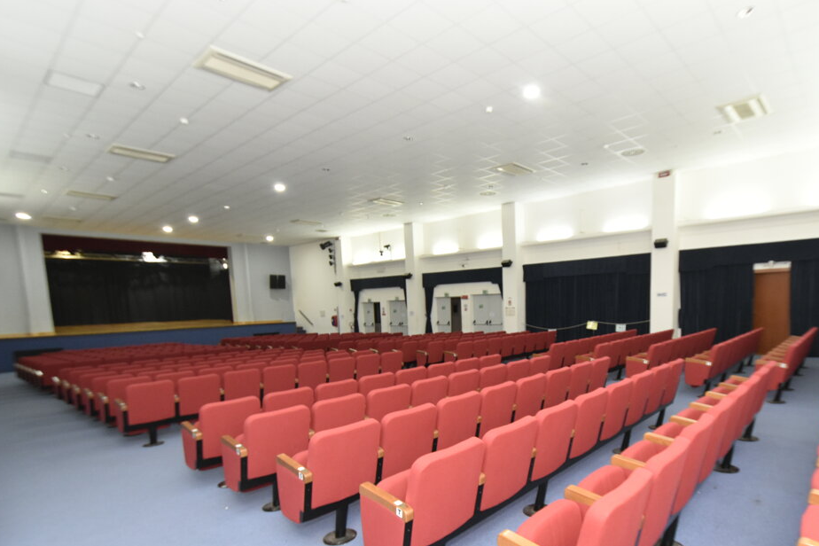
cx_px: 509
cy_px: 345
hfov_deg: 85.3
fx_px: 432
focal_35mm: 19
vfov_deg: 63.5
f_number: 4
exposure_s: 1/60
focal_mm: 10
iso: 1600
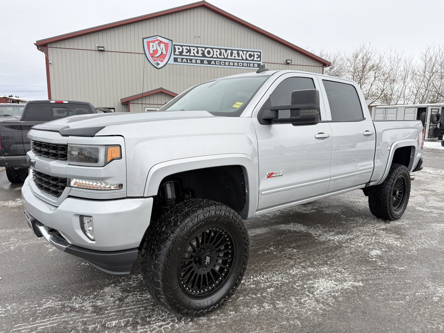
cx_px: 222
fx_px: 308
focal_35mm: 24
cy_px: 166
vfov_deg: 56.8
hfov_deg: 71.6
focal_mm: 6.76
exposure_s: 1/254
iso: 100
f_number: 1.78
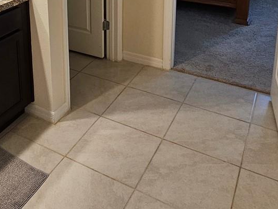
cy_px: -28
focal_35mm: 39
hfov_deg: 46.1
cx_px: 69
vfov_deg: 32.0
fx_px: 313
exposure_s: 1/60
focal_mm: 2.2
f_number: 2.2
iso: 200
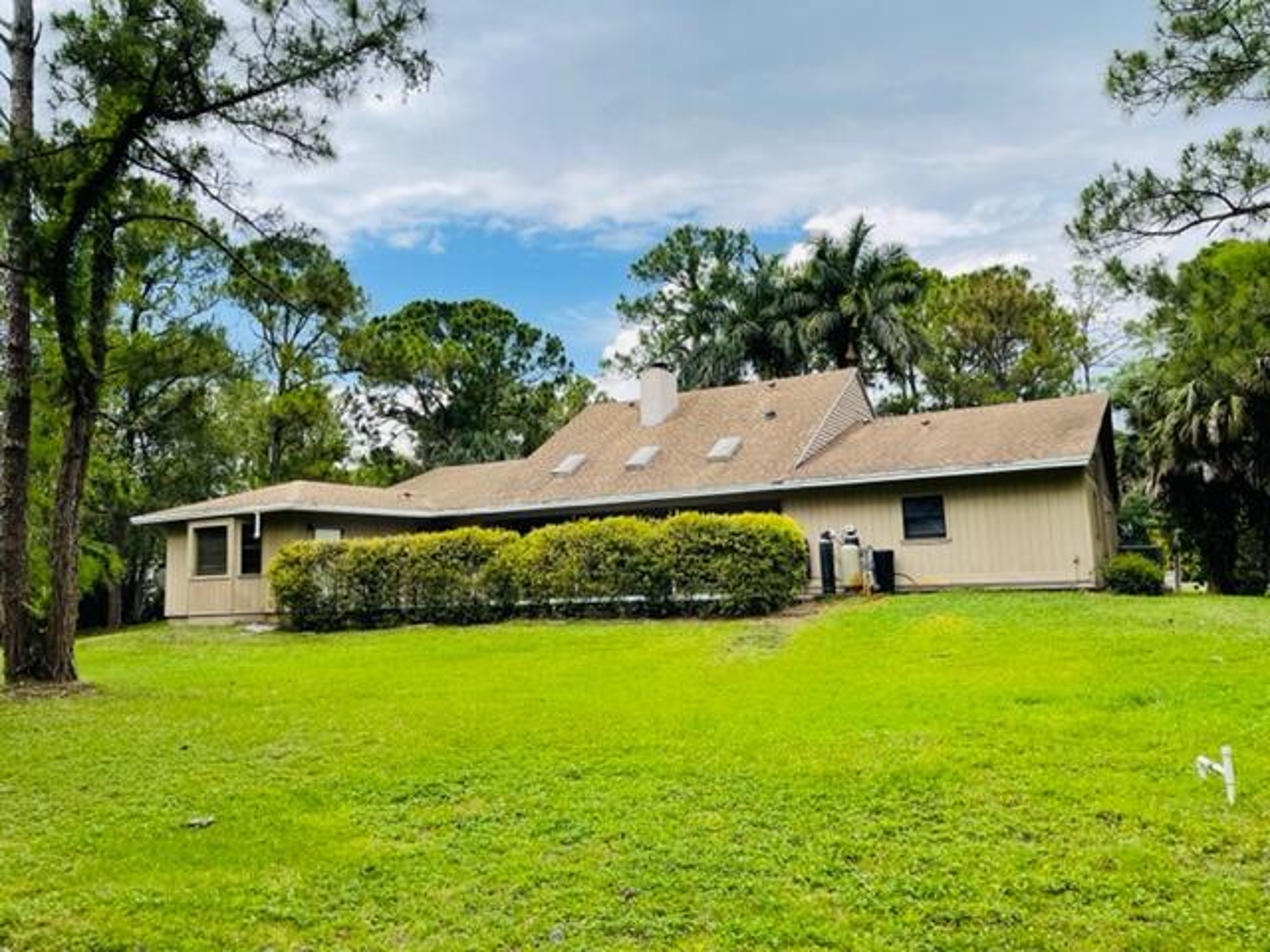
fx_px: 954
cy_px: 476
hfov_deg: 67.3
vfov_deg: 53.1
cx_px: 635
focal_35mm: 26
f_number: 1.6
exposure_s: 1/2506
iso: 32
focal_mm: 4.2
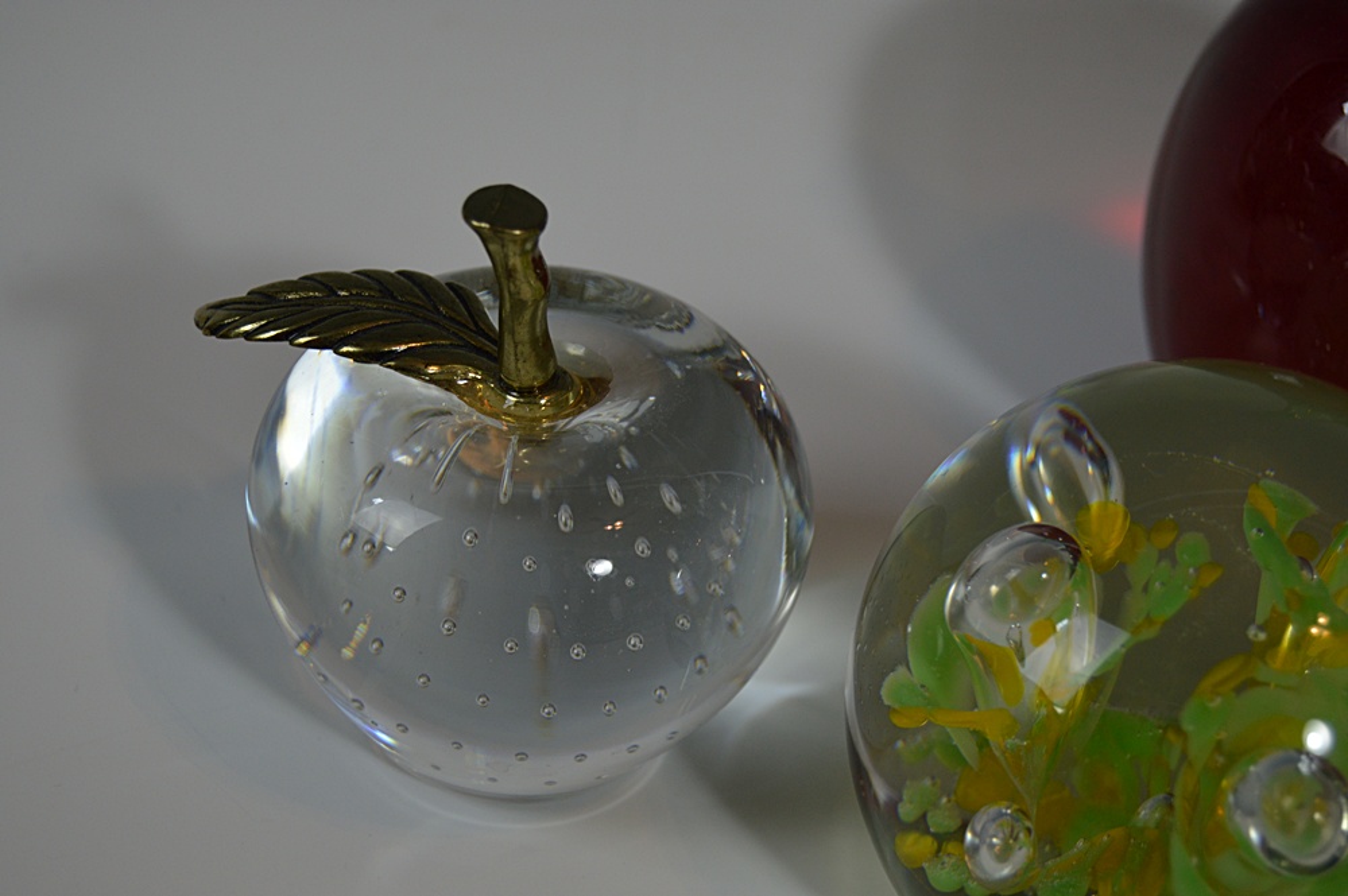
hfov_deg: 28.1
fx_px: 2694
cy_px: 448
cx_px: 674
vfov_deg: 18.9
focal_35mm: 72
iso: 450
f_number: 5.3
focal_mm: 48
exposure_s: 1/60
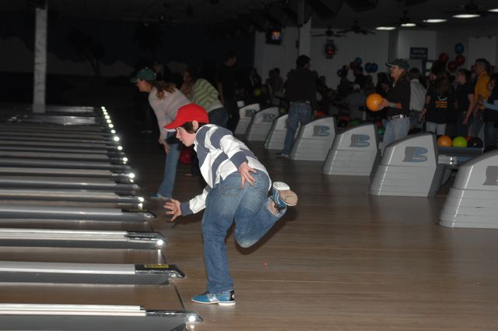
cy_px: 166
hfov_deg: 19.5
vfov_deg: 13.0
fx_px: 1451
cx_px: 249
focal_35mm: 105
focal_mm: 70
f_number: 4.8
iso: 400
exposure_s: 1/125
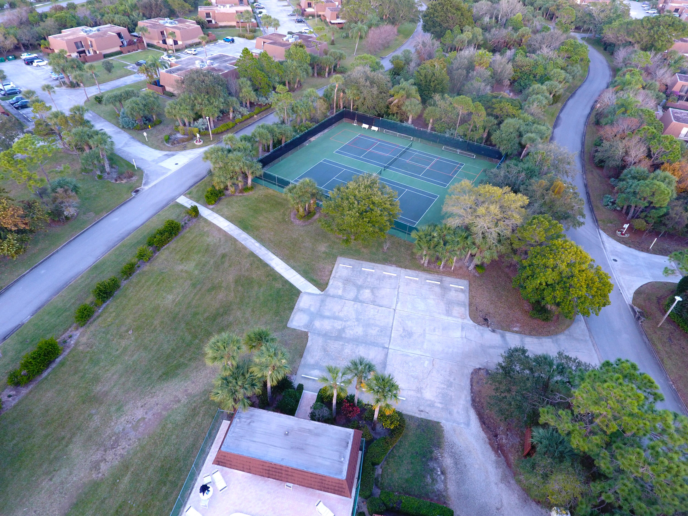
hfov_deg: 81.7
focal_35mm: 20
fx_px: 398
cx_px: 344
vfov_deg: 66.0
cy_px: 258
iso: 158
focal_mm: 3.61
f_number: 2.8
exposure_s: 1/100
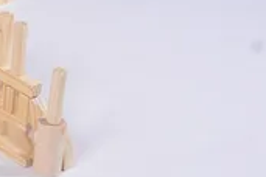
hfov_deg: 12.9
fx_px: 1034
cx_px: -252
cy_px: -78
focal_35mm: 140
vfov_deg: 9.6
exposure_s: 1/100
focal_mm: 20
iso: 800
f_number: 7.1
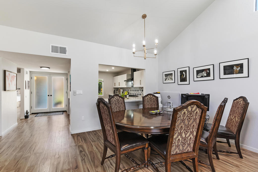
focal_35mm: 15
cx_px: 129
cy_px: 86
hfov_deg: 100.4
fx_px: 108
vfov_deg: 77.3
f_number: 8
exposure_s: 1/30
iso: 400
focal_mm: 10
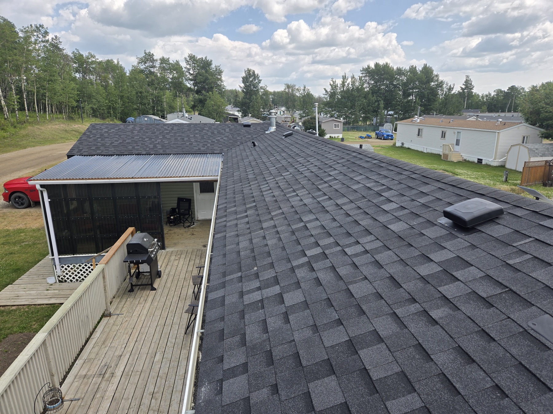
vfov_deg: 58.9
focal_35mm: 23
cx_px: 276
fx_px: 367
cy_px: 207
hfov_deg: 73.9
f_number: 1.8
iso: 25
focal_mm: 5.4
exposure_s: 1/1053
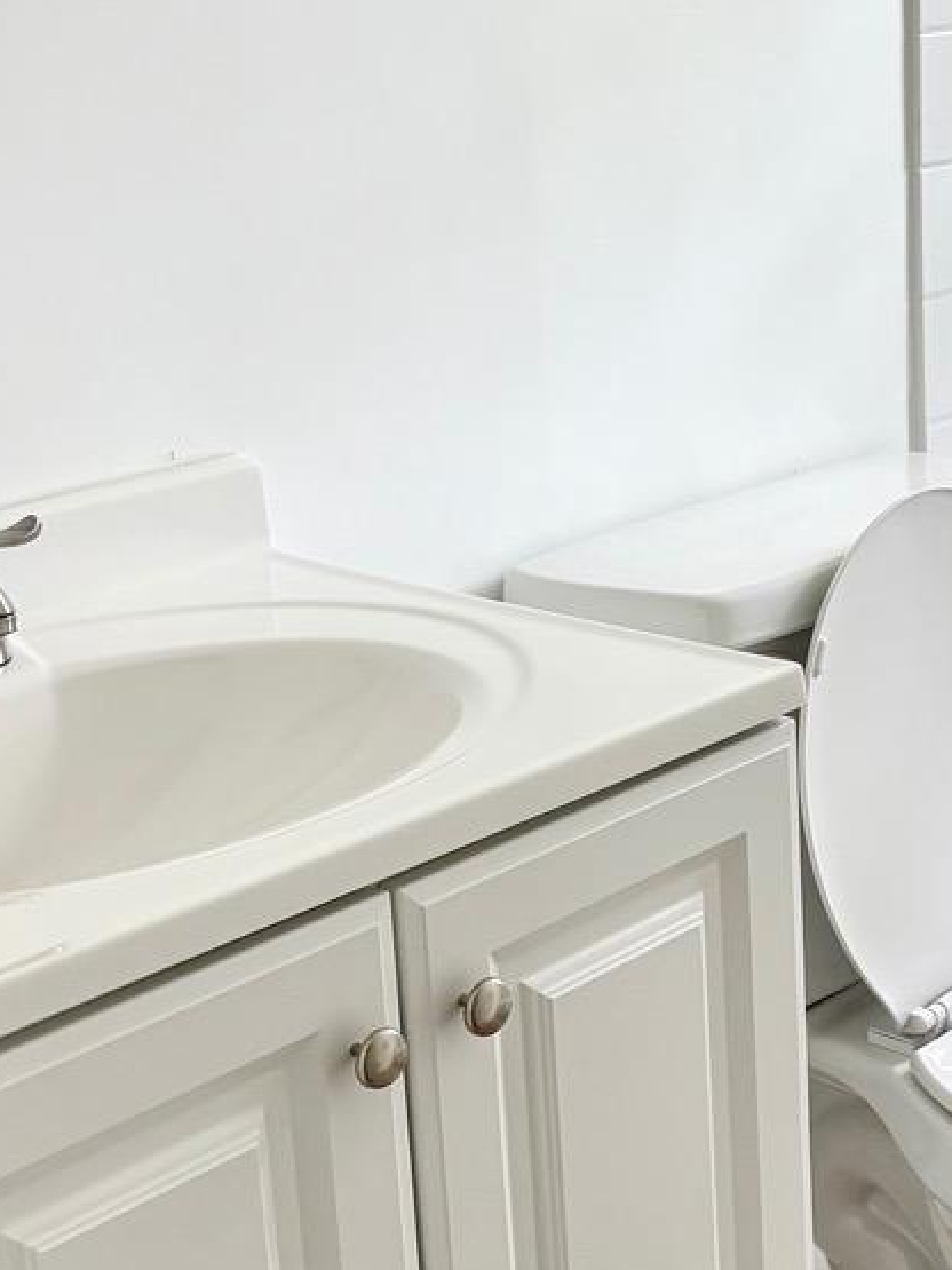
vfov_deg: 27.0
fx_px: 2641
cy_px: 657
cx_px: 1050
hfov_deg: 19.6
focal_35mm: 72
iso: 100
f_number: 1.6
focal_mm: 5.96
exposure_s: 1/122
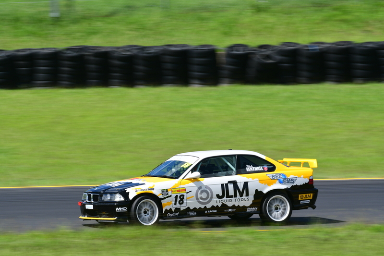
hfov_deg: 3.6
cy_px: 128
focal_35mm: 570
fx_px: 6078
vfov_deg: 2.4
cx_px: 192
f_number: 11
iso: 100
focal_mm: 380
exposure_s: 1/125
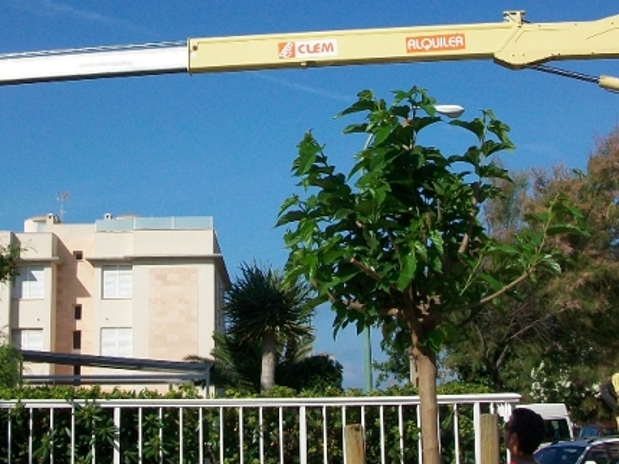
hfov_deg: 29.0
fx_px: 1197
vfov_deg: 21.5
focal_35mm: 67
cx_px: 288
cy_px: 60
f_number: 5.5
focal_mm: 5.7
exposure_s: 1/500
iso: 64
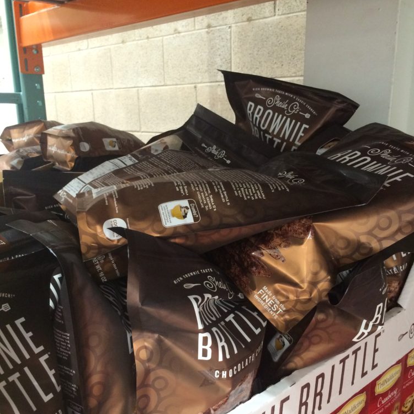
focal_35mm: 35
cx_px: 211
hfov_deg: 47.2
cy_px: 246
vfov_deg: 47.0
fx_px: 474
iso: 250
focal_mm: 4.15
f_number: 2.2
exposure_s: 1/24
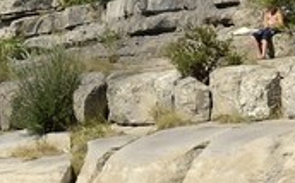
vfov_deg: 3.4
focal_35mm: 380
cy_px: -385
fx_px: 3051
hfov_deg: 5.5
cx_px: -138
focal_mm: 40
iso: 200
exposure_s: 1/250
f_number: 13
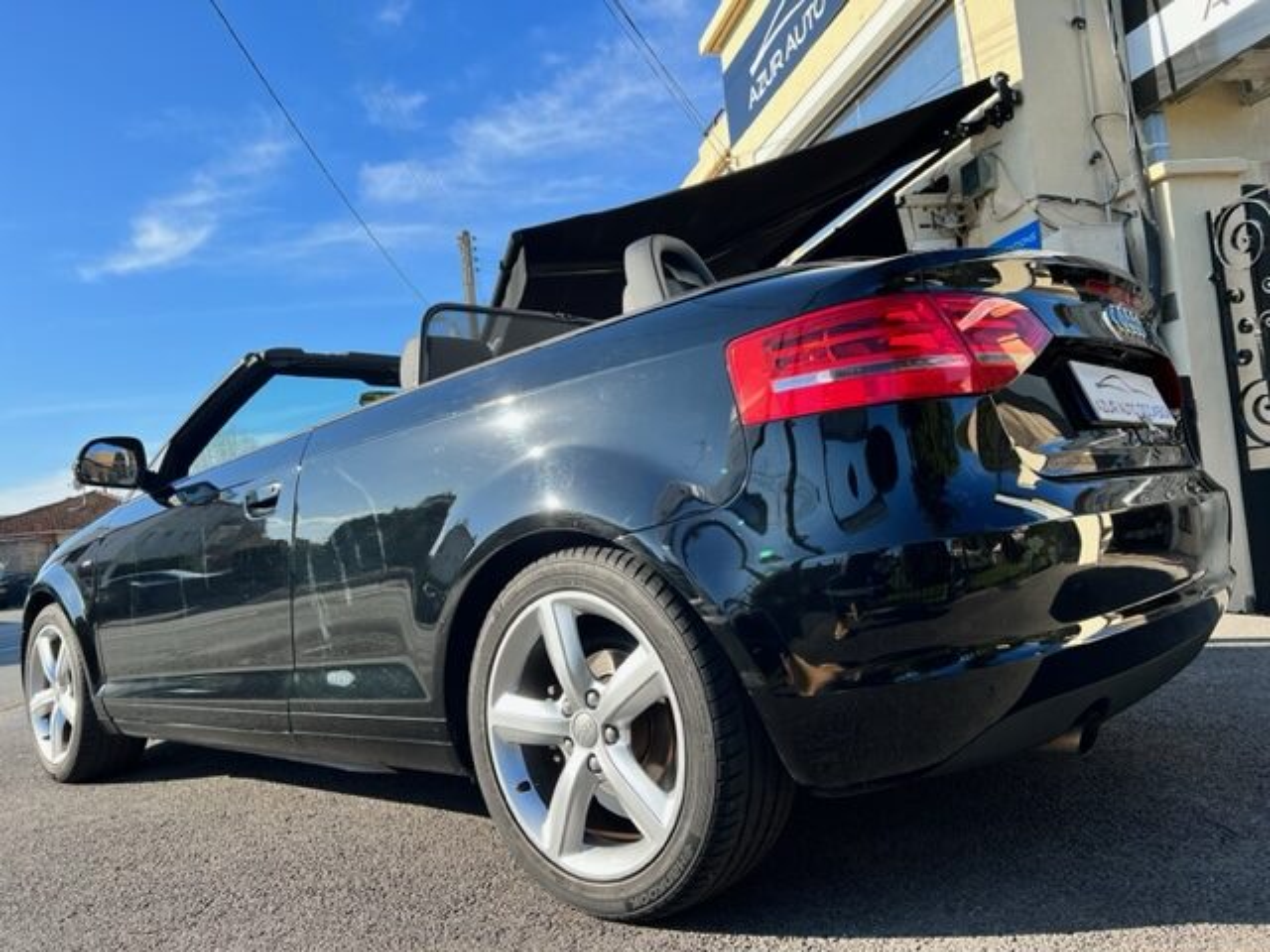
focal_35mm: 26
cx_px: 635
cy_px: 476
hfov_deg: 67.3
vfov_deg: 53.1
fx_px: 954
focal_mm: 5.7
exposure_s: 1/1972
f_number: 1.5
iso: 50
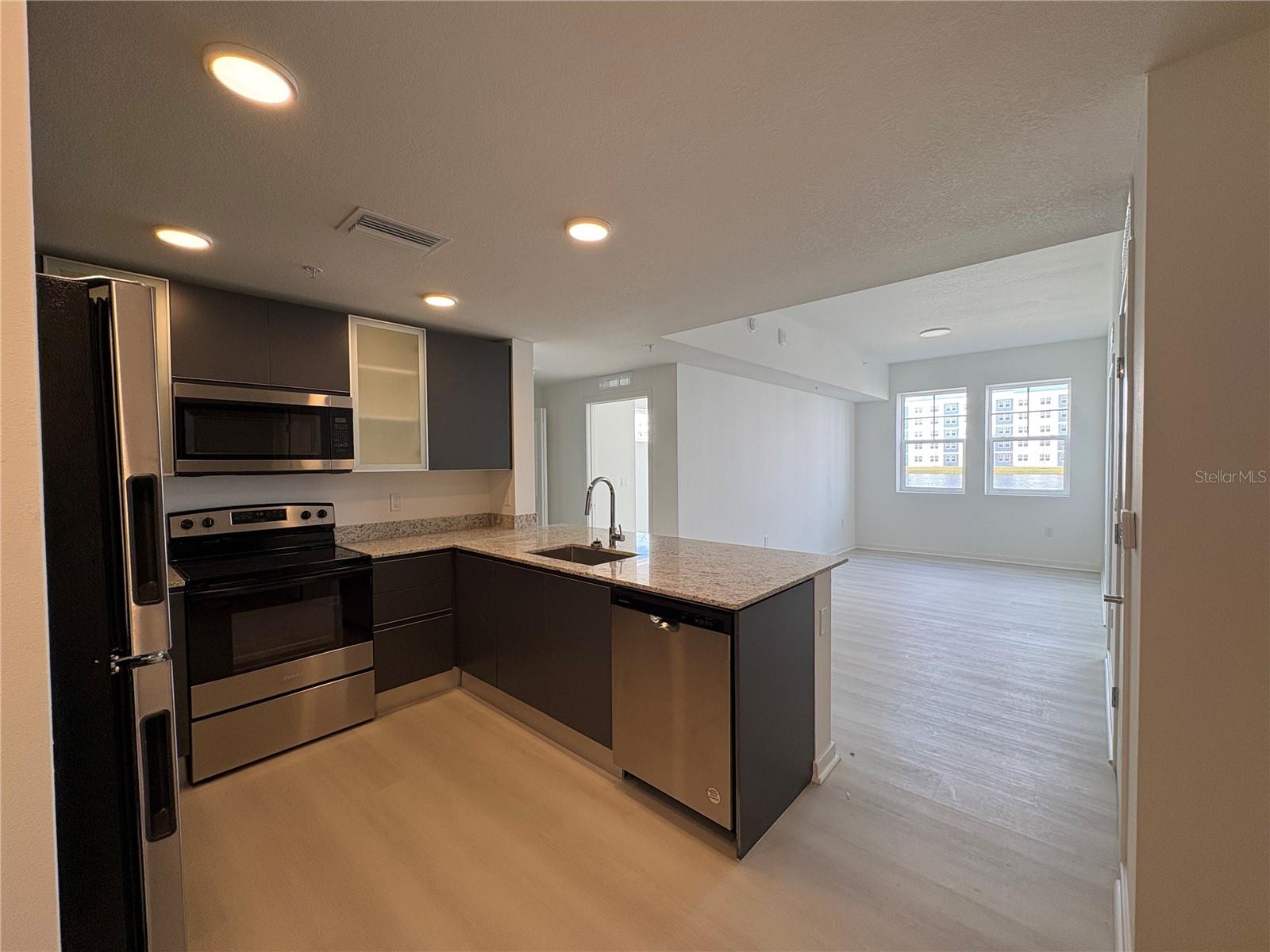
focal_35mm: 14
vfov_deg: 85.7
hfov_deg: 102.1
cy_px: 476
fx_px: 514
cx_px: 635
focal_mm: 2.22
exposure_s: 1/120
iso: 80
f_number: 2.2
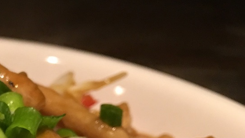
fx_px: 585
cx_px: -81
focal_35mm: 90
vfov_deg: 12.2
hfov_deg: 21.3
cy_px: 260
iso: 64
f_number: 2.2
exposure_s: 1/15
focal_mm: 4.15
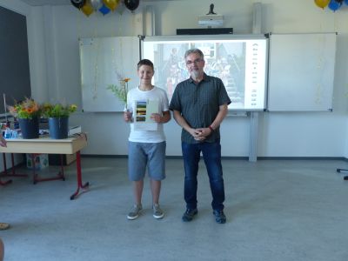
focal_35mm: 29
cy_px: 130
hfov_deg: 61.7
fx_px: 292
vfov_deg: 48.2
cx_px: 174
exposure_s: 1/60
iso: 400
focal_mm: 5.3
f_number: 2.8
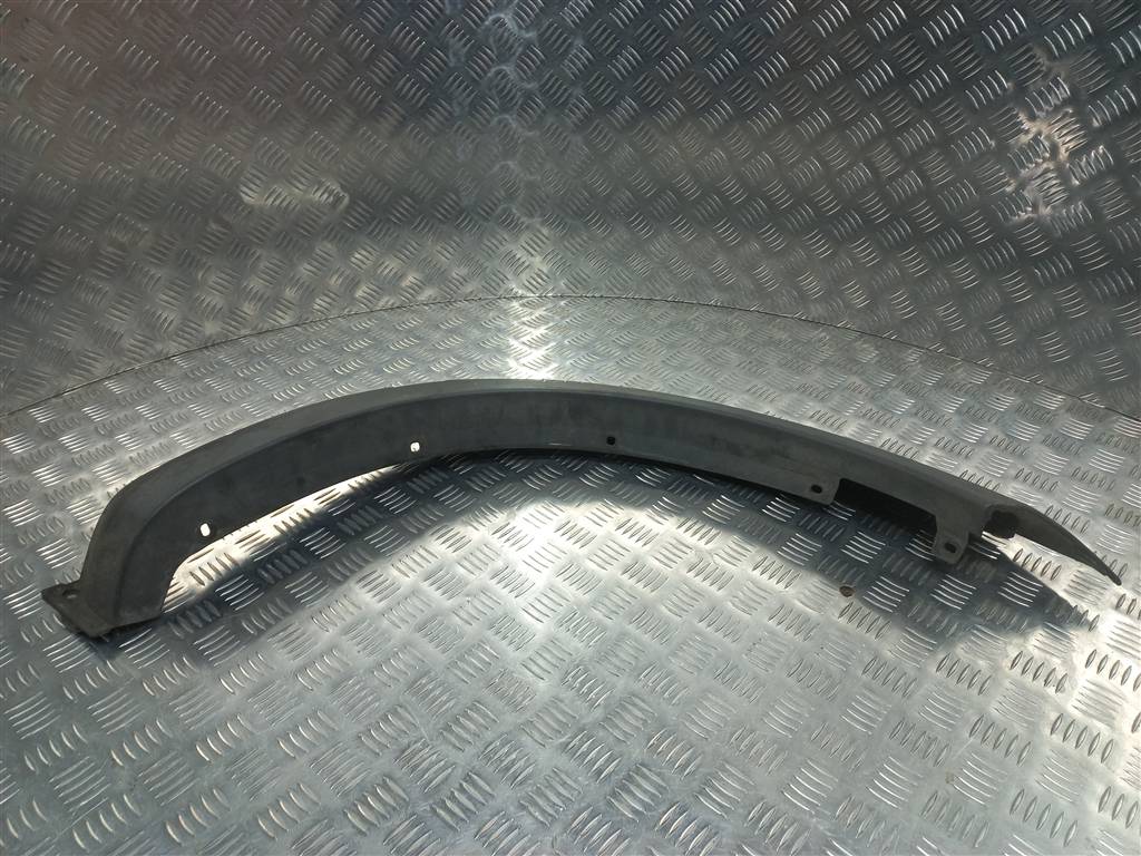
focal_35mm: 25
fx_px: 824
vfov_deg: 54.9
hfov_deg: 69.4
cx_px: 570
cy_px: 428
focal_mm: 4.6
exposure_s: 1/50
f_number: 1.8
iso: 64
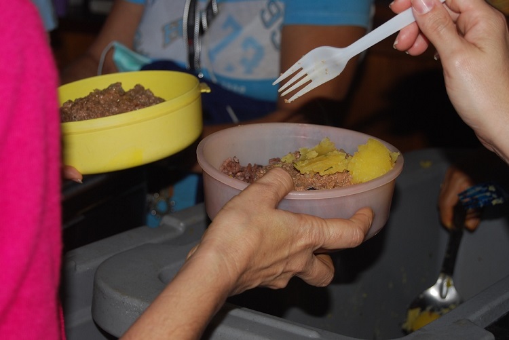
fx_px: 1167
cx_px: 254
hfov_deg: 24.6
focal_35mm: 82
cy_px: 170
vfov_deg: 16.6
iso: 200
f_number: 5.6
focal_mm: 55
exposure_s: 1/60
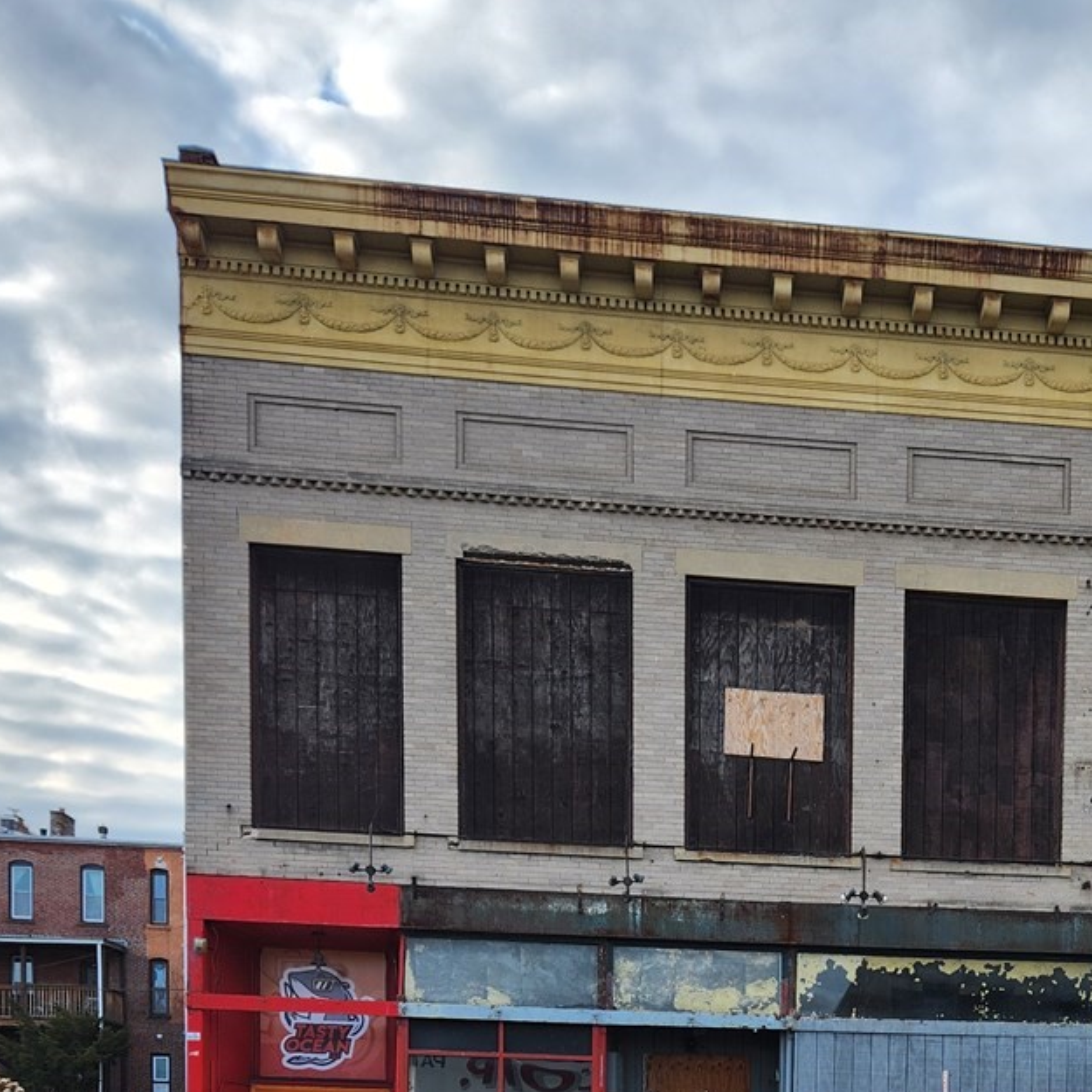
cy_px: 1228
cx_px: 942
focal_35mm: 50
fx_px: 1785
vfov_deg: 30.2
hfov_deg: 32.6
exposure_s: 1/622
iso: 20
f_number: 1.8
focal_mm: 5.4
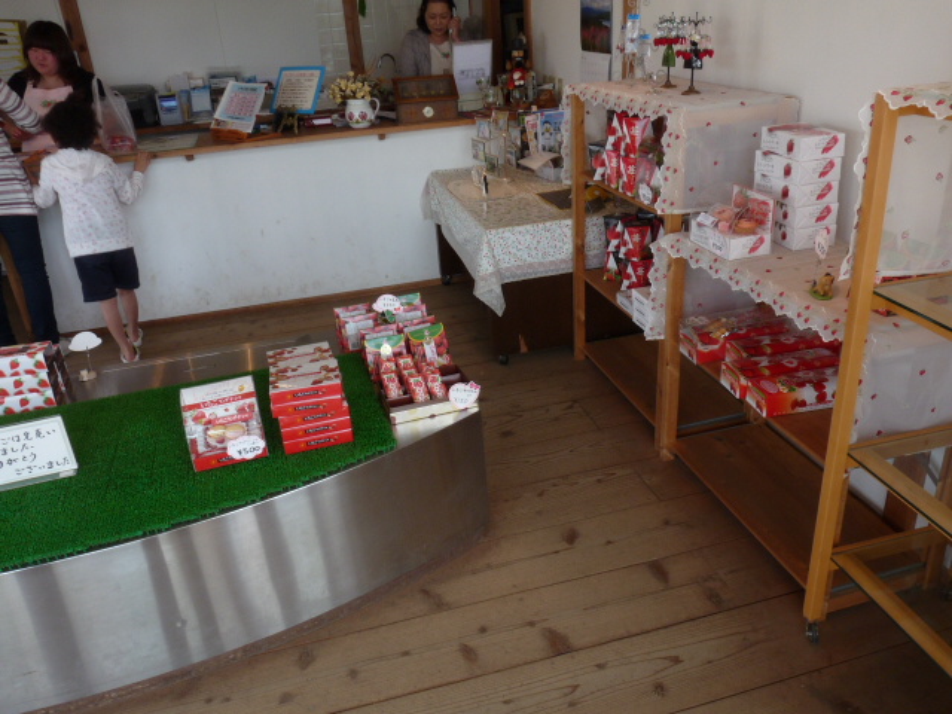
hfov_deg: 65.3
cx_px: 476
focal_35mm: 27
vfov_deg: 51.4
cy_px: 357
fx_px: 743
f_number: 8
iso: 125
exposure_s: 1/30
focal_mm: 4.8
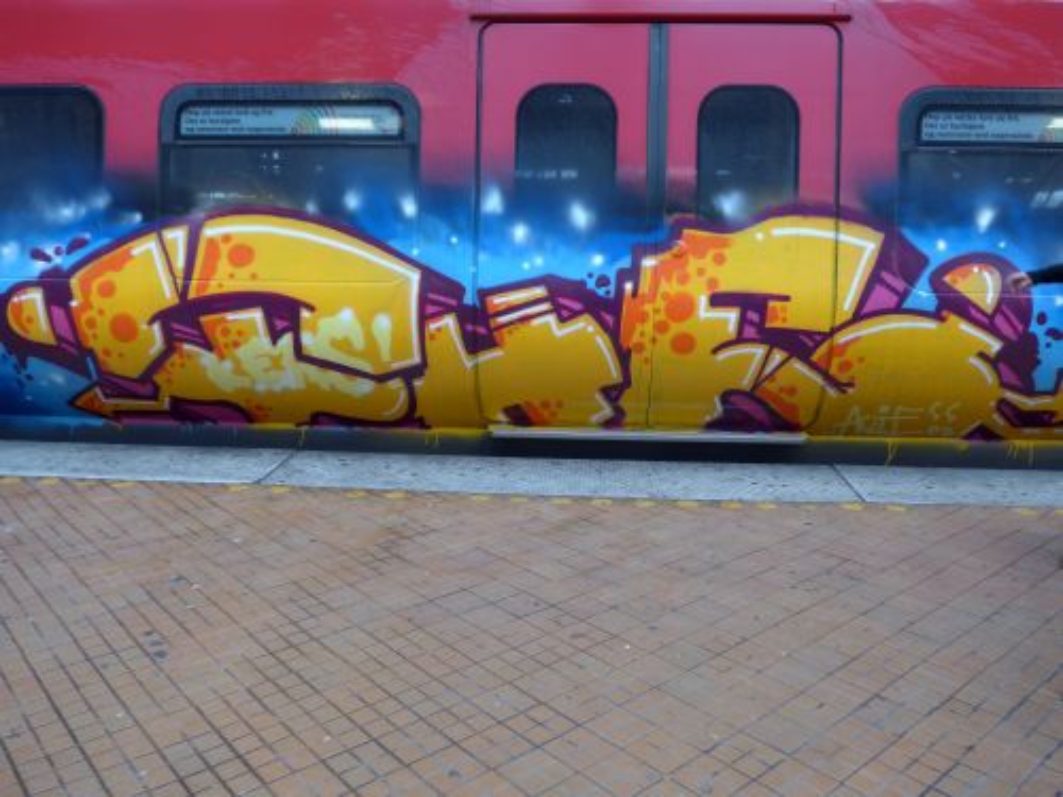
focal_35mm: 29
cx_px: 532
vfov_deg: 48.2
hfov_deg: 61.7
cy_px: 398
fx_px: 891
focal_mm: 6
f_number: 2
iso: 80
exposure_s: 1/80
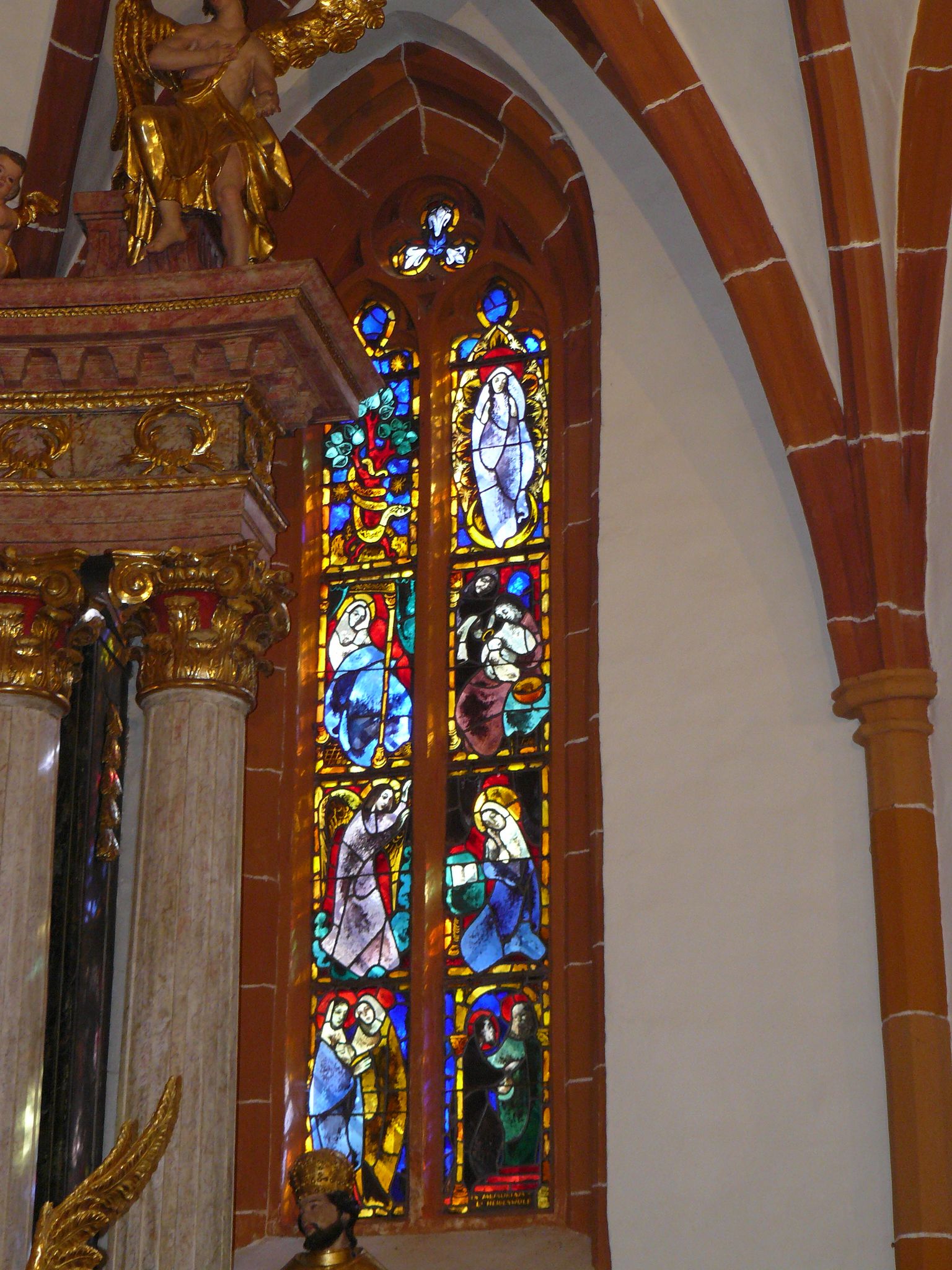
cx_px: 476
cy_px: 635
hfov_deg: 18.4
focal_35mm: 80
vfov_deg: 24.4
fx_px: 2934
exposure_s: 1/30
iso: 200
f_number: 3.2
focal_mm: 13.4
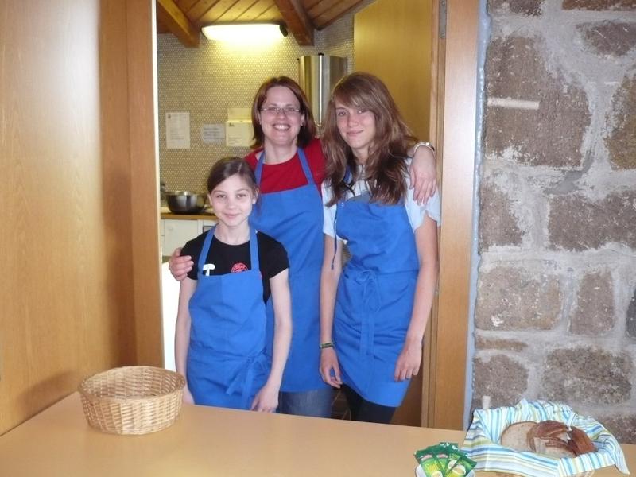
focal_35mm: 38
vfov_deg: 37.7
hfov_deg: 49.0
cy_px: 238
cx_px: 318
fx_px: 698
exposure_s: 1/30
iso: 320
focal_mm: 5.8
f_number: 2.8
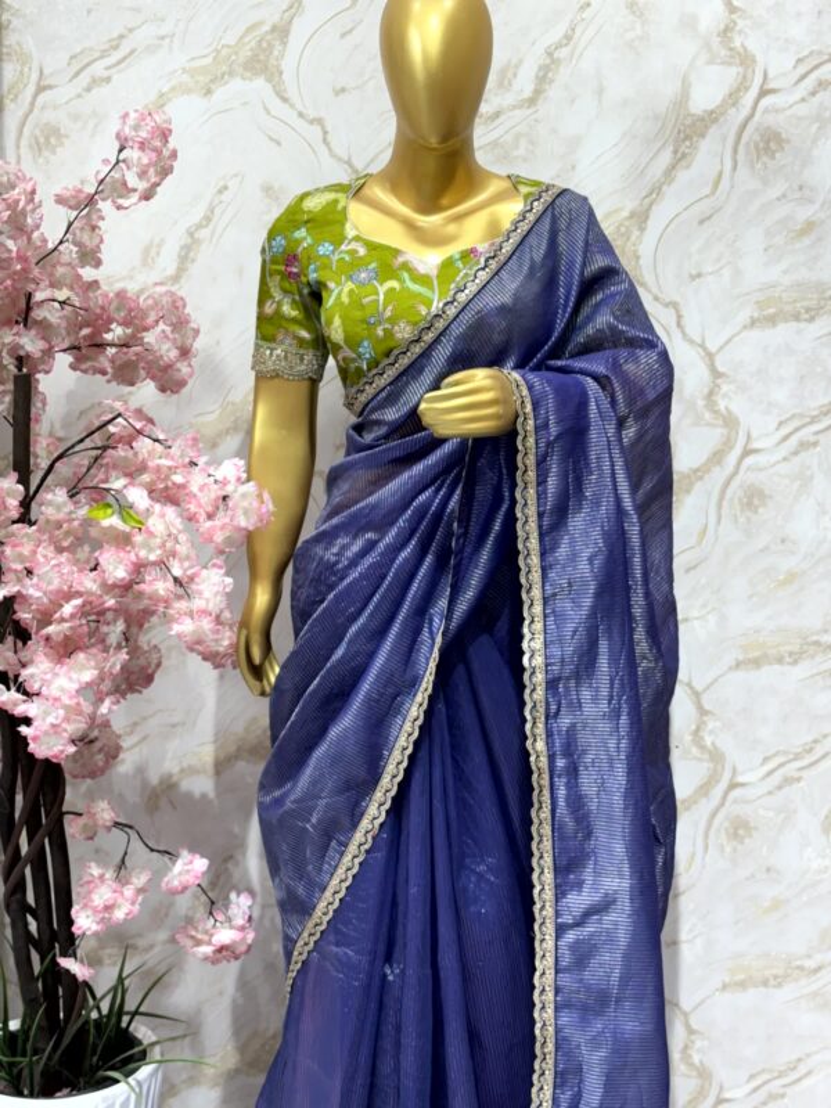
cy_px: 554
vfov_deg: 36.8
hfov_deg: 28.0
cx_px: 416
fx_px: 1664
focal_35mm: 52
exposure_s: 1/50
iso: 32
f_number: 1.6
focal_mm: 5.96
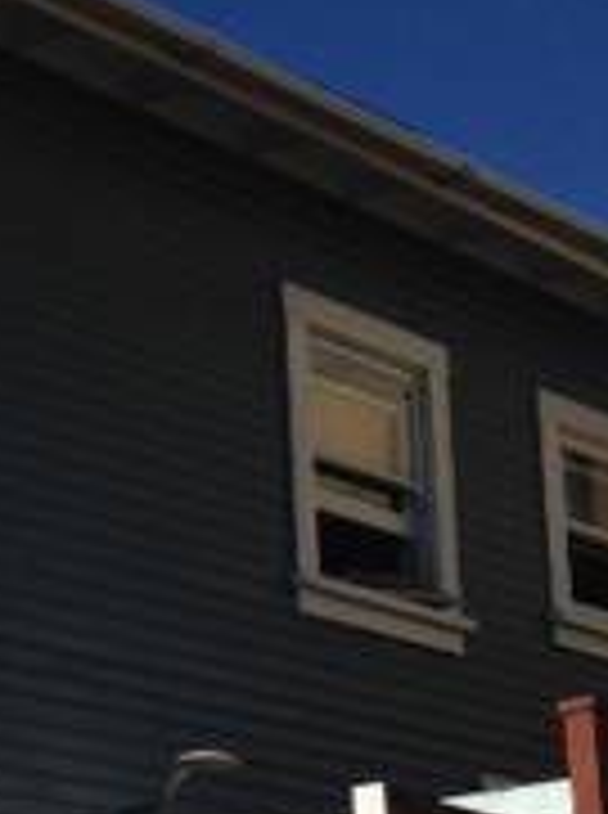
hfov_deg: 12.1
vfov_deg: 16.6
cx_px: -252
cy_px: 765
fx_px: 2750
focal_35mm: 117
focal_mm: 4.12
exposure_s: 1/3876
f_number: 2.4
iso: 50
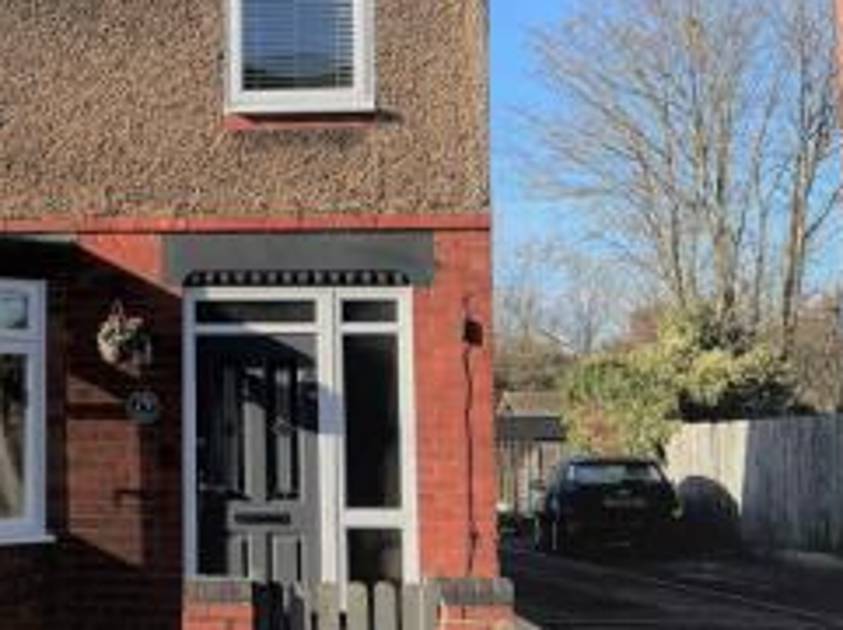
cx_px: 54
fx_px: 1532
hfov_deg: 29.3
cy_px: 278
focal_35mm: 63
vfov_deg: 23.2
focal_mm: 5.7
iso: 50
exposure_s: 1/1869
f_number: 1.5
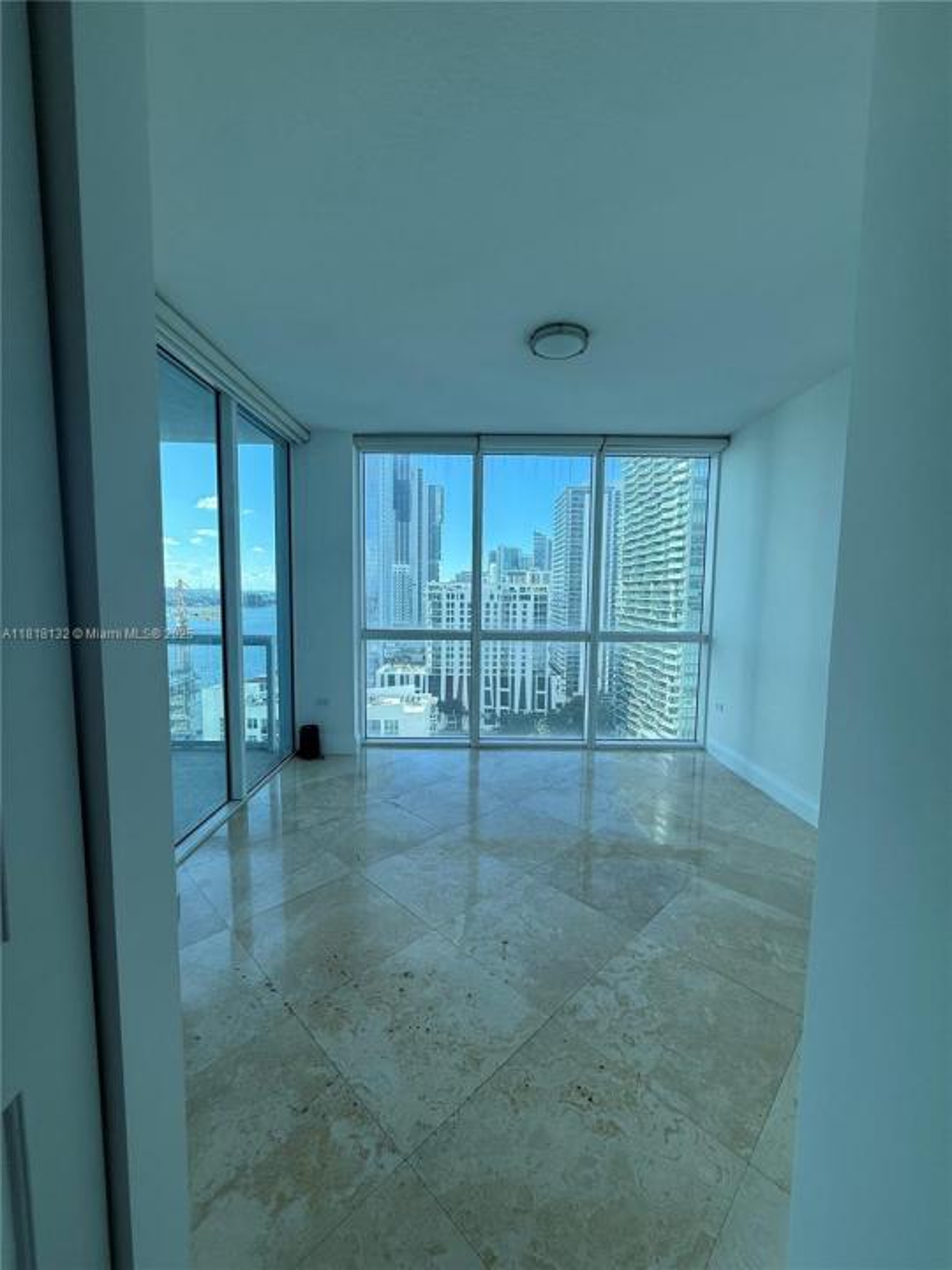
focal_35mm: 14
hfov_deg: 85.7
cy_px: 635
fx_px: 513
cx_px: 476
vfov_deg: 102.1
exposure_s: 1/549
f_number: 2.2
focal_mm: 2.22
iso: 50
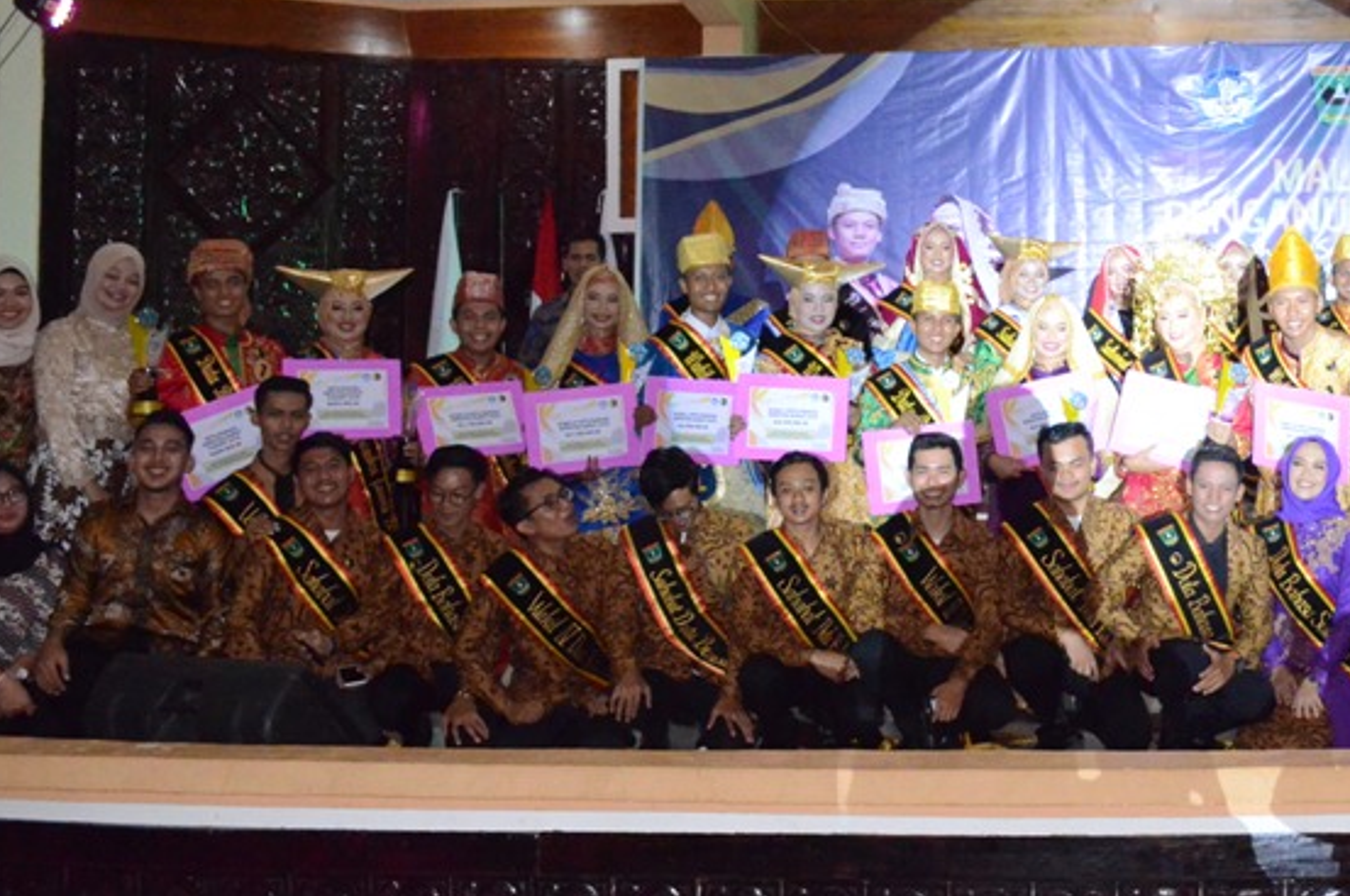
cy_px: 222
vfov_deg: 24.7
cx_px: 1164
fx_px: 2022
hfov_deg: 35.2
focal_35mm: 54
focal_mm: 20
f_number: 5.6
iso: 6400
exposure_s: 1/250
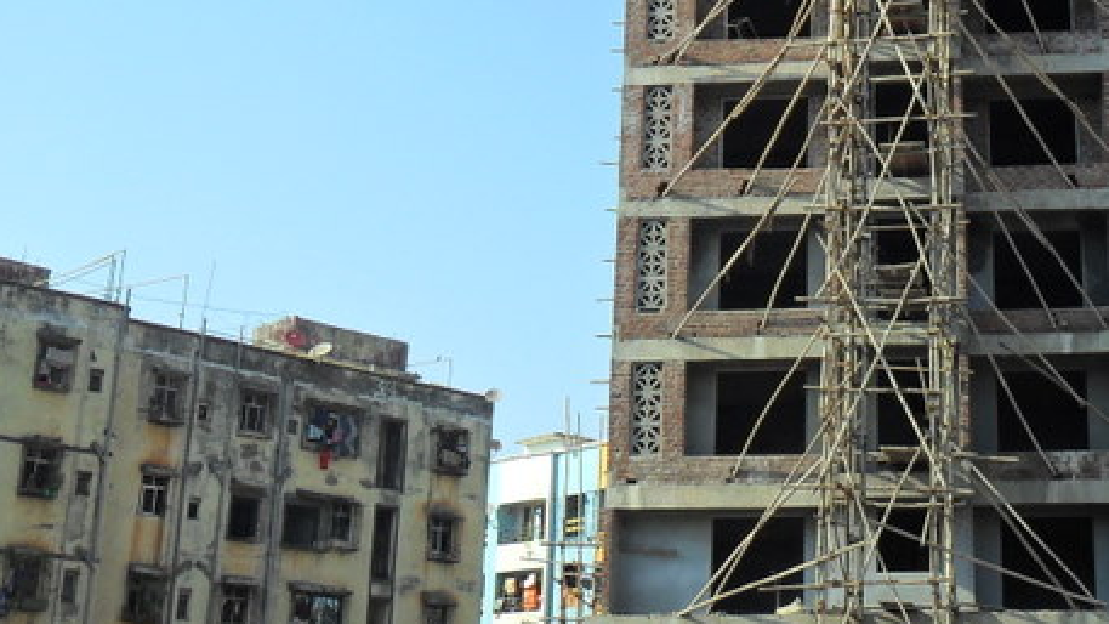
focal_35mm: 61
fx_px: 1794
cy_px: 221
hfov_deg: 33.6
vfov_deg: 19.7
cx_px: 842
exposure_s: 1/750
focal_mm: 5.7
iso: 100
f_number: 3.7
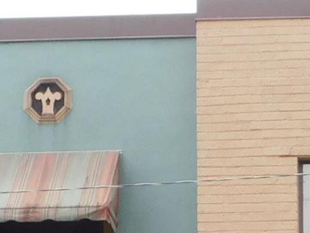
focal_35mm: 238
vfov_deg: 6.0
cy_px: 523
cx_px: 421
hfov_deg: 8.2
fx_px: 2131
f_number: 3.6
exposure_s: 1/320
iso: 125
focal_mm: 7.1
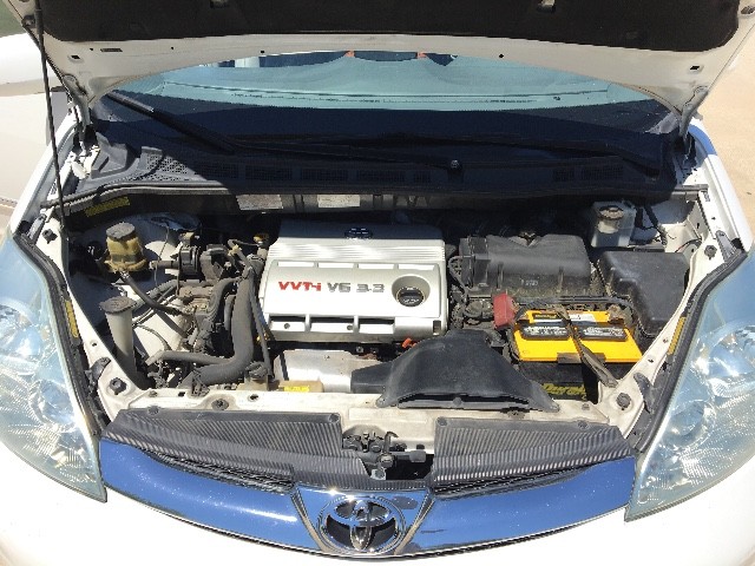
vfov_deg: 48.2
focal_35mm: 29
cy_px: 283
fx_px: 633
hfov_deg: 61.7
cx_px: 378
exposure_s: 1/1451
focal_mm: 4.15
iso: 25
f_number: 2.2
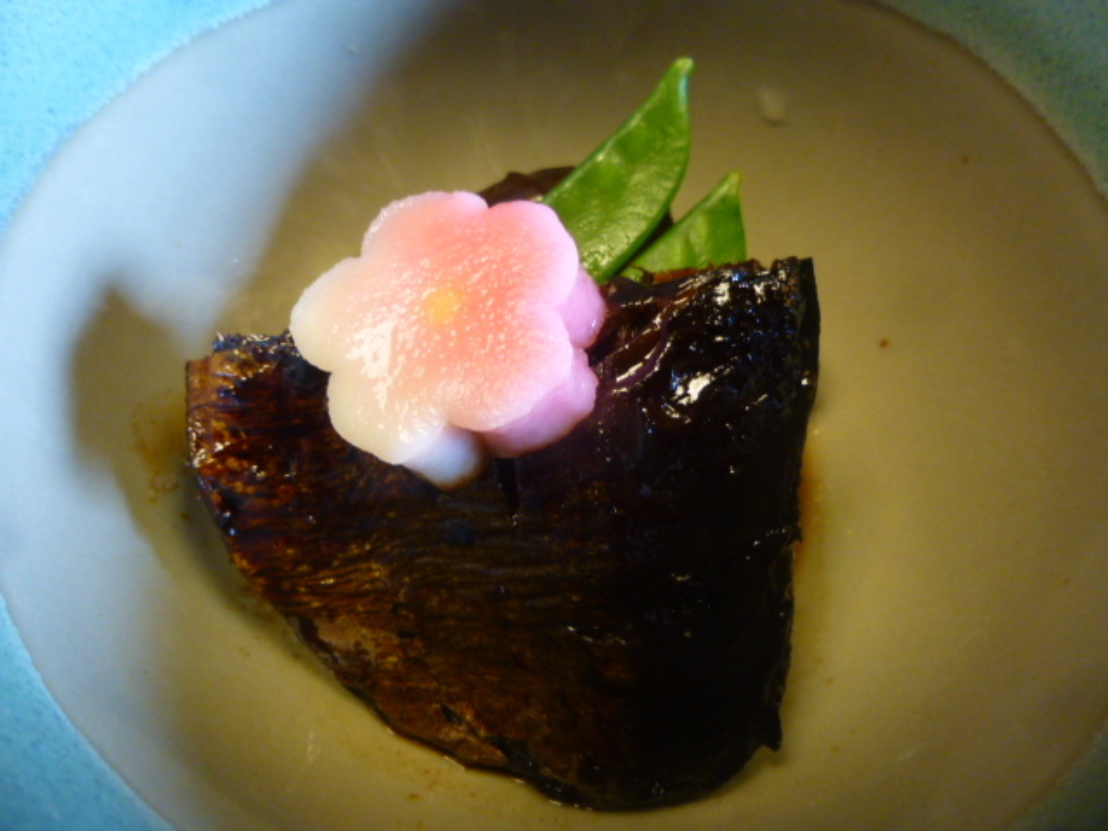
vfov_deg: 54.9
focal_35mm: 25
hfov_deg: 69.4
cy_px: 416
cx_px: 554
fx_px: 800
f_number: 3.1
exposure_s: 1/30
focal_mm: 4.5
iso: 400
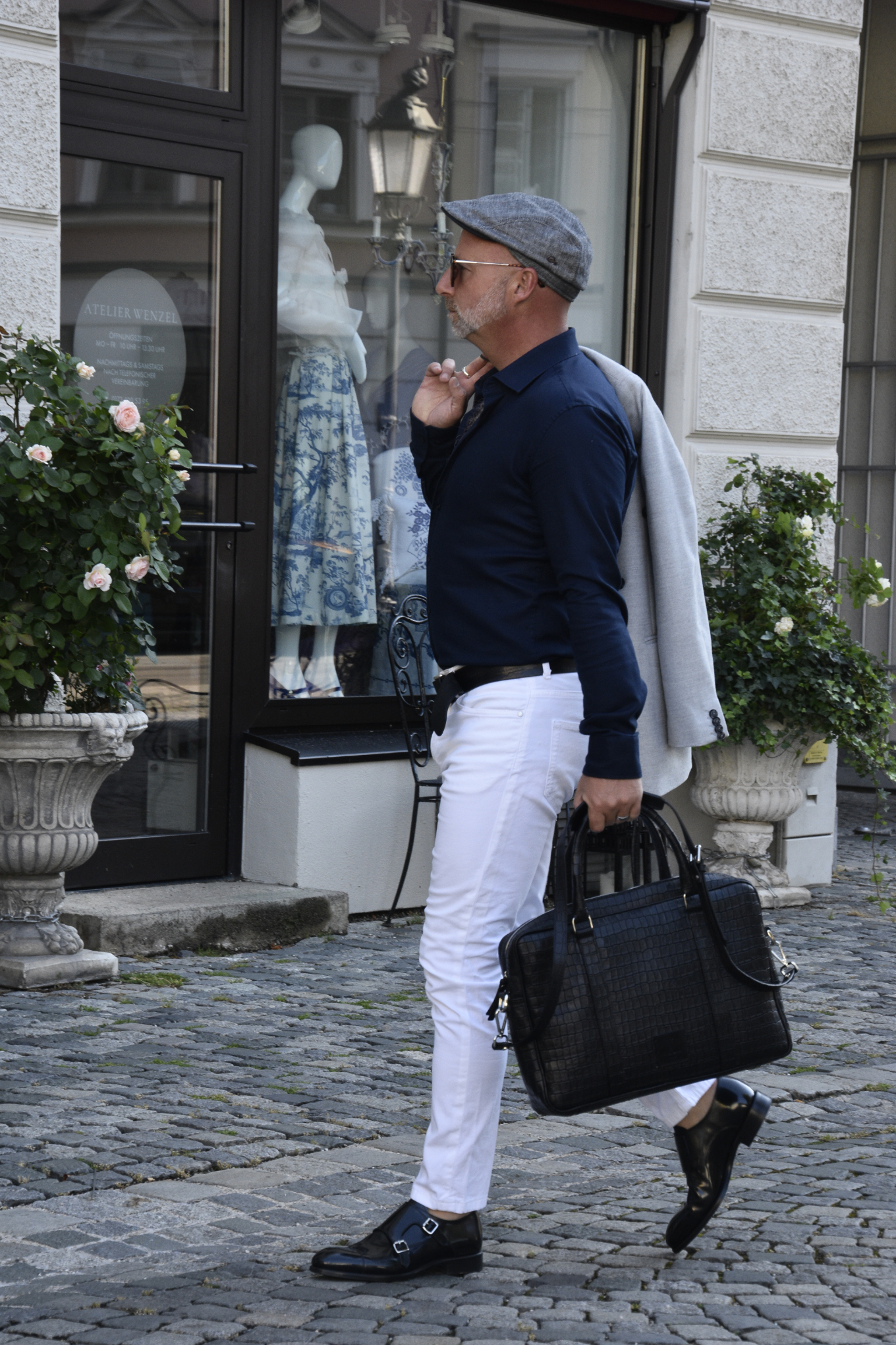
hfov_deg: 13.0
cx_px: 448
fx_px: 3920
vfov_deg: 19.5
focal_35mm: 105
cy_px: 672
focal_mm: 70
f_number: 8
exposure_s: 1/320
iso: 800
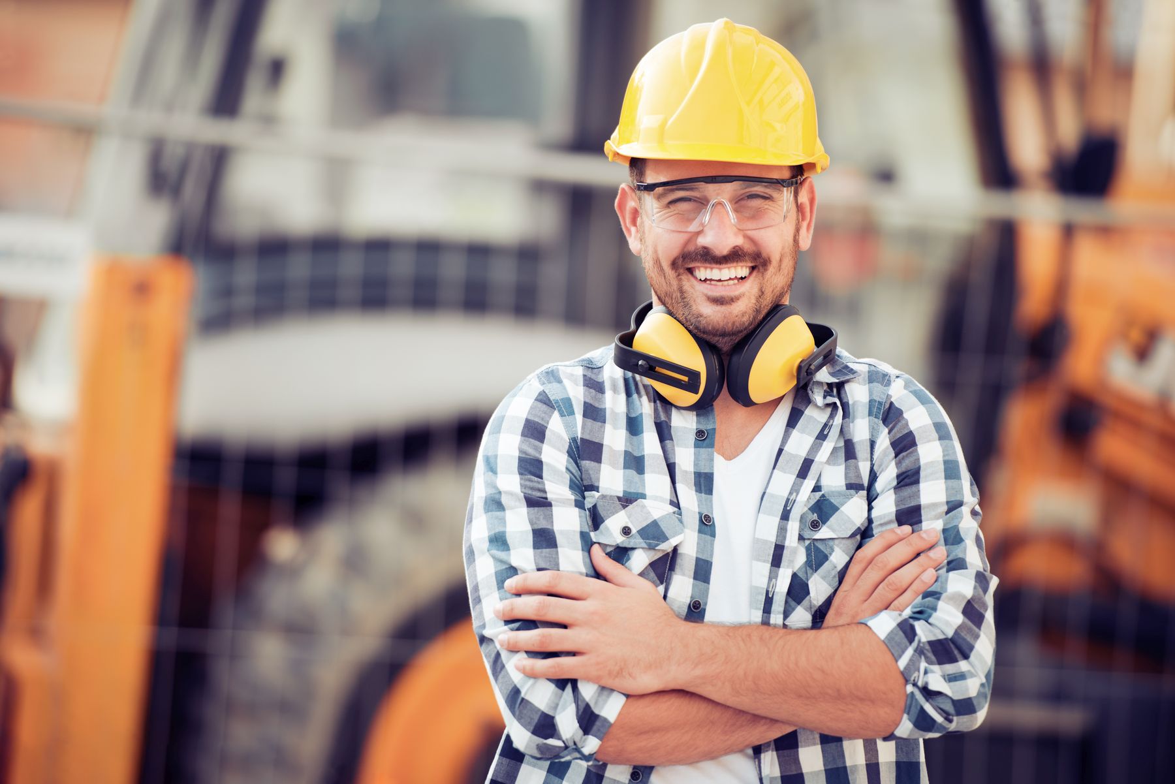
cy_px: 392
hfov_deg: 10.3
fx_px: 6529
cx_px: 588
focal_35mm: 200
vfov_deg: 6.9
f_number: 2.8
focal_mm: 200
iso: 100
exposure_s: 1/400
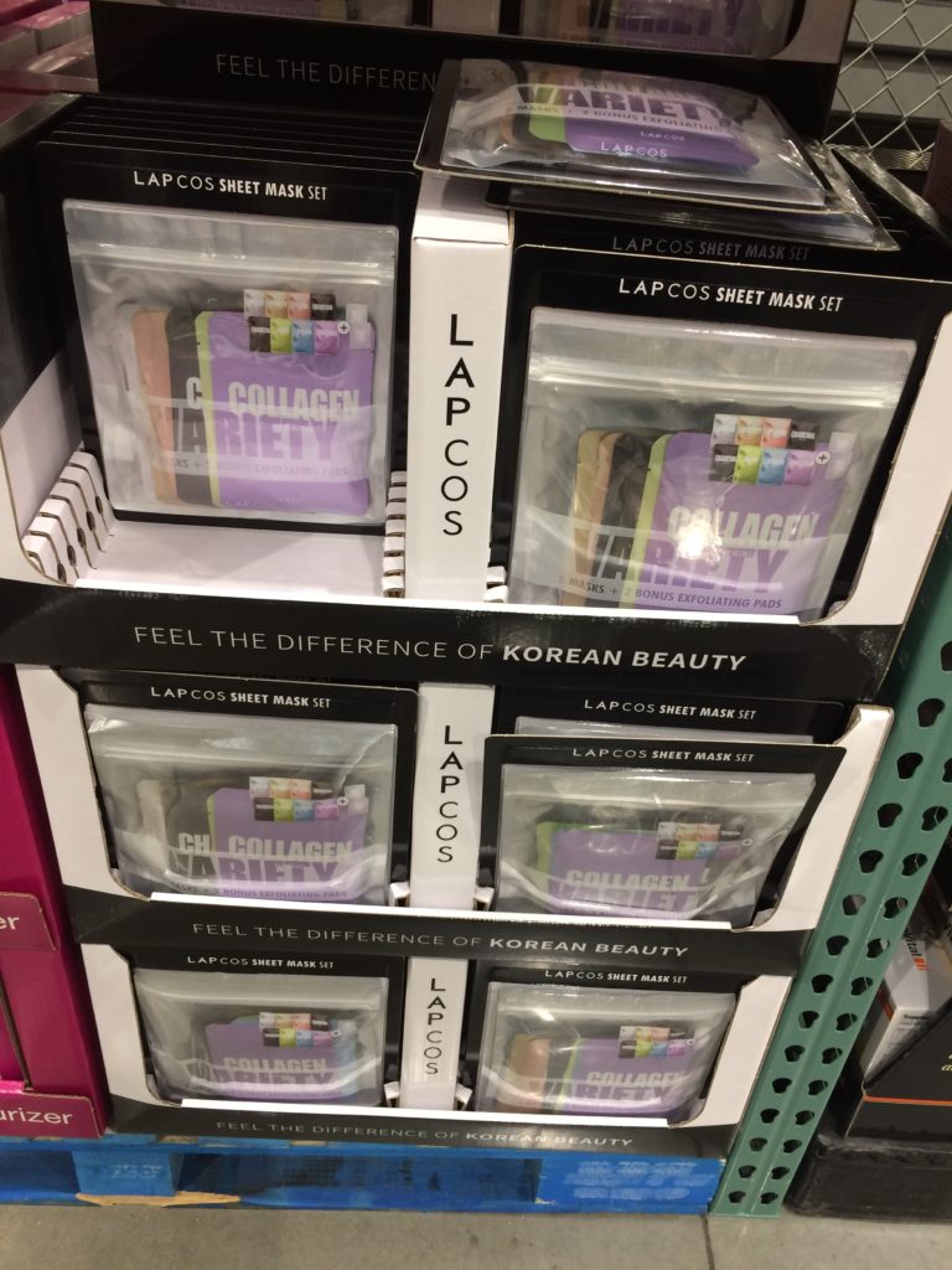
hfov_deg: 48.2
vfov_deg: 61.7
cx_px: 476
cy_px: 635
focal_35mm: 29
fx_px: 1063
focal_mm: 4.15
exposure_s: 1/30
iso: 80
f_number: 2.2
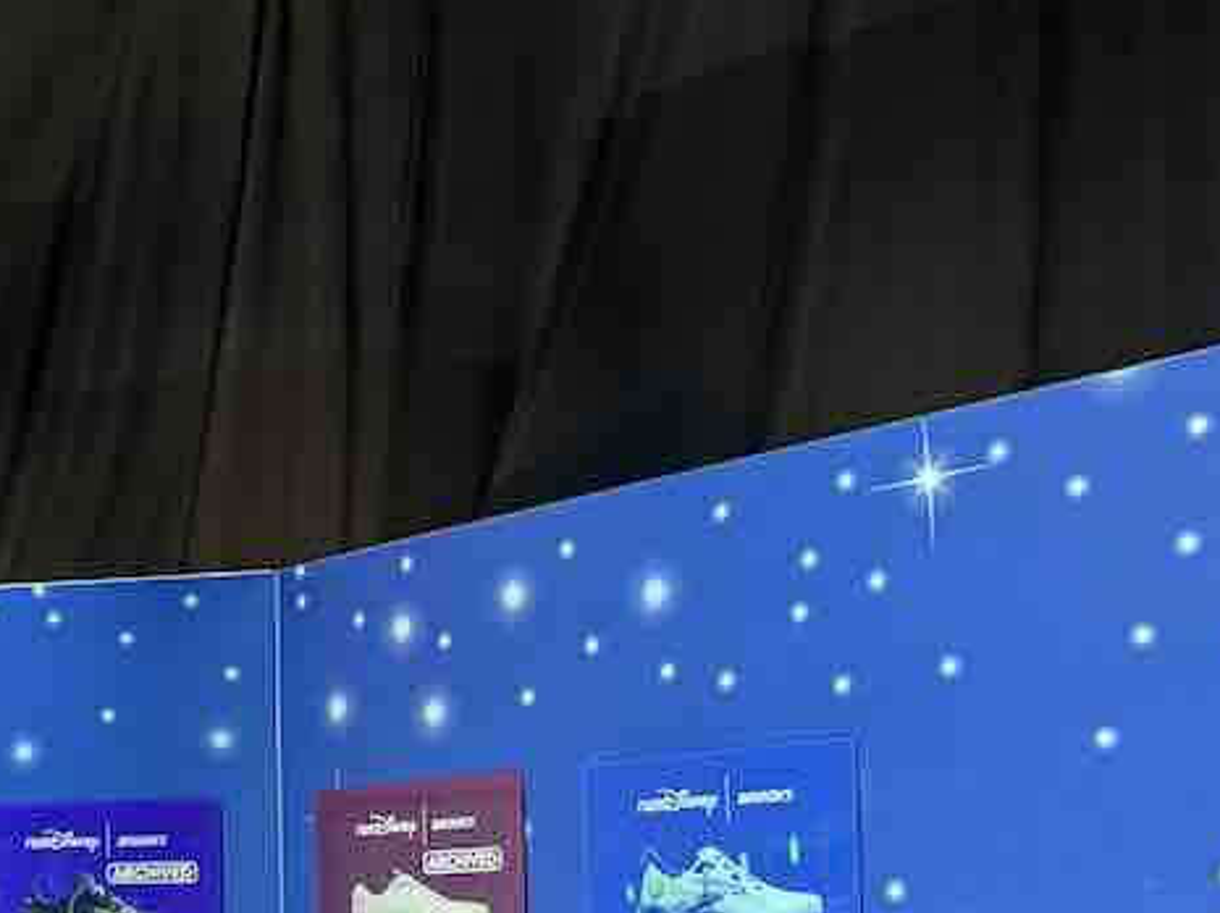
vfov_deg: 23.0
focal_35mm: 62
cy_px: 837
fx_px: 2183
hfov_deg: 27.8
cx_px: -199
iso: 250
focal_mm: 6.76
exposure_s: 1/60
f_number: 1.78
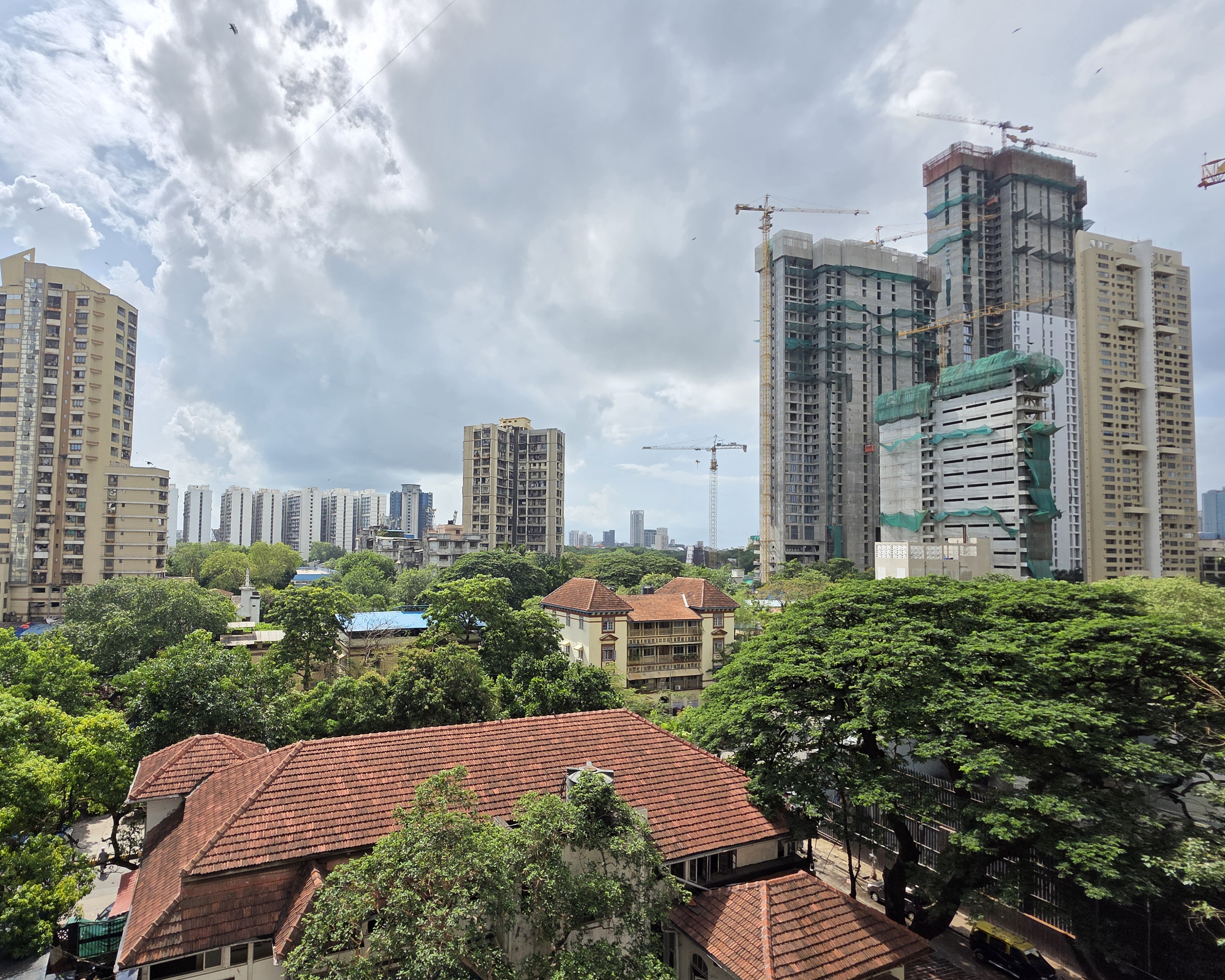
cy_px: 518
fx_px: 580
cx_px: 482
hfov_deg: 91.7
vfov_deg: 80.3
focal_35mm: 16
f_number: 1.9
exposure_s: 1/2346
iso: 40
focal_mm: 2.2
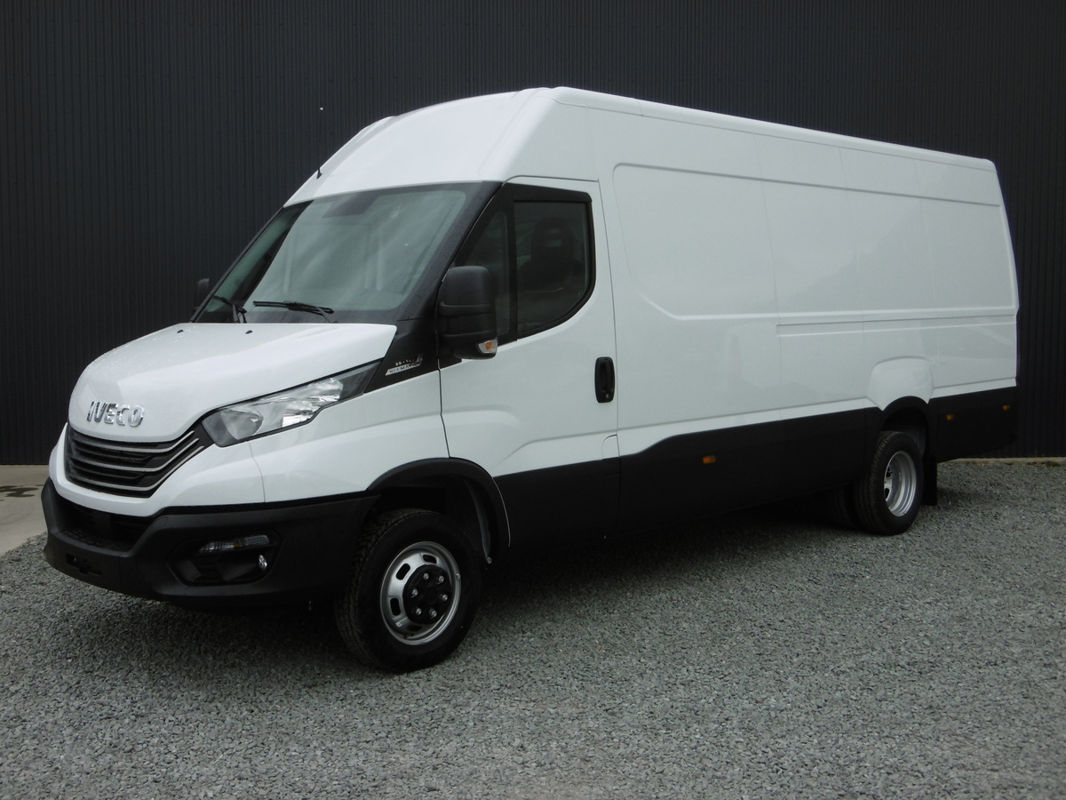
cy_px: 400
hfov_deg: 49.0
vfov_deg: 37.7
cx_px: 533
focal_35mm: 38
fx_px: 1170
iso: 100
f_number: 3.7
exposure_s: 1/800
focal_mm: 6.8
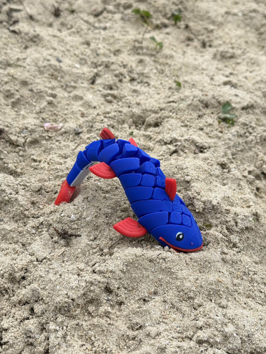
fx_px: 492
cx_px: 133
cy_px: 177
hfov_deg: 30.3
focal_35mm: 48
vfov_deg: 39.7
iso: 64
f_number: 1.78
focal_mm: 6.76
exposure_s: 1/478
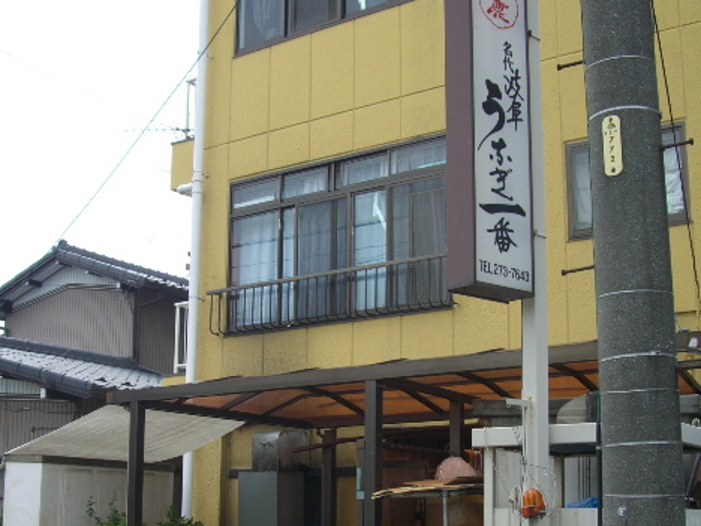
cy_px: 357
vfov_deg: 27.8
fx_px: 1053
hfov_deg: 36.8
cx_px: 345
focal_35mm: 52
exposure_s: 1/160
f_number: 5.6
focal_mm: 7.9
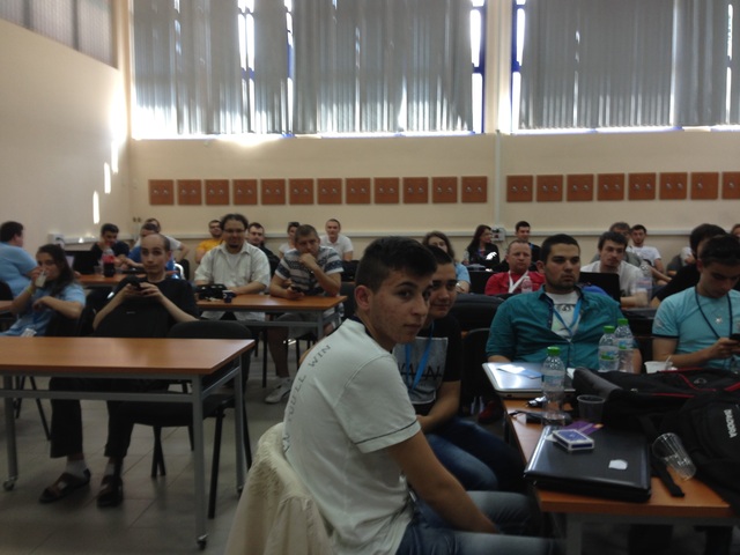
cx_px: 370
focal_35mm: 33
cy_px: 278
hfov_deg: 55.4
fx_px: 705
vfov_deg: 42.9
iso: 50
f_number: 2.4
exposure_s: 1/20
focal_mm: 4.12
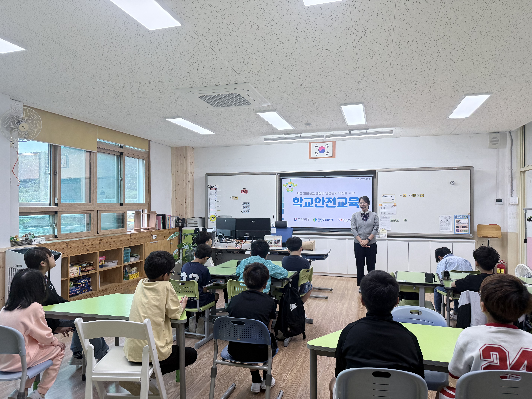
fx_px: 369
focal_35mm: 24
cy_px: 200
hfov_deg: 71.6
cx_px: 266
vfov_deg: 56.8
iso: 200
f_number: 1.78
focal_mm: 6.76
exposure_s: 1/157
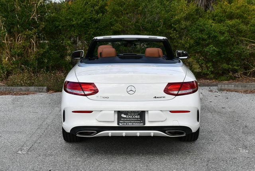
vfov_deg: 21.3
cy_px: 86
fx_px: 454
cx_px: 128
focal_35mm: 64
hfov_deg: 31.4
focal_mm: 32
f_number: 8
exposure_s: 1/250
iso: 100
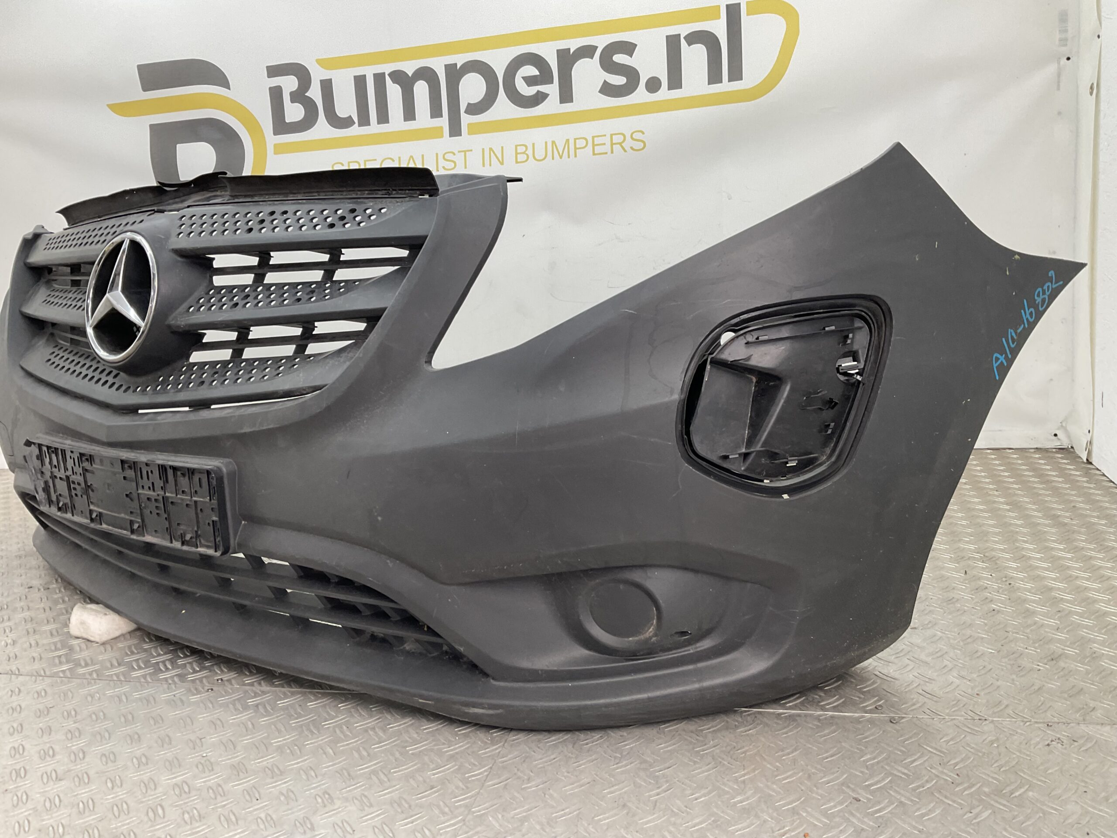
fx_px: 936
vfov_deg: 48.2
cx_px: 558
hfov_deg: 61.7
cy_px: 419
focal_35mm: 29
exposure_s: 1/120
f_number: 1.8
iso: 32
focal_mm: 3
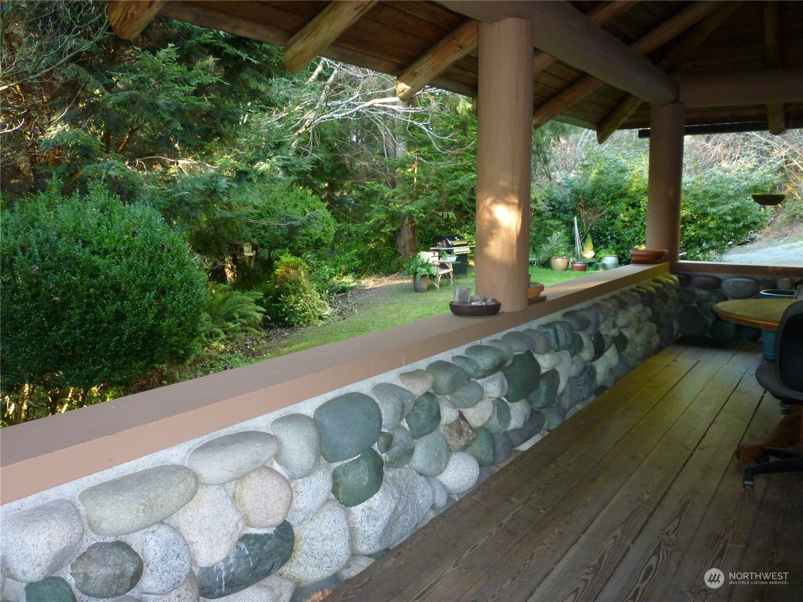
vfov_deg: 48.2
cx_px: 402
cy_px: 301
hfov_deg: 61.7
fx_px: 673
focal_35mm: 29
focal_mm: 5.2
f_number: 3.3
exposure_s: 1/30
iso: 320
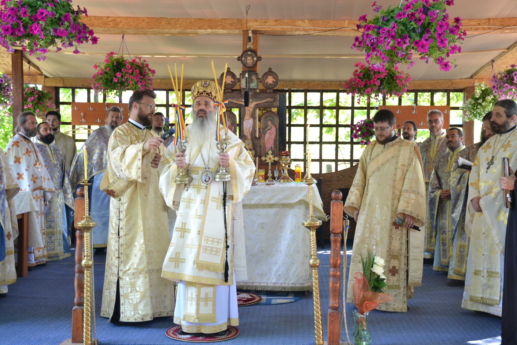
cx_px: 258
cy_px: 172
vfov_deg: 23.8
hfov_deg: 35.1
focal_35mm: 57
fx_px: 819
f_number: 4.2
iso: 800
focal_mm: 38
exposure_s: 1/80
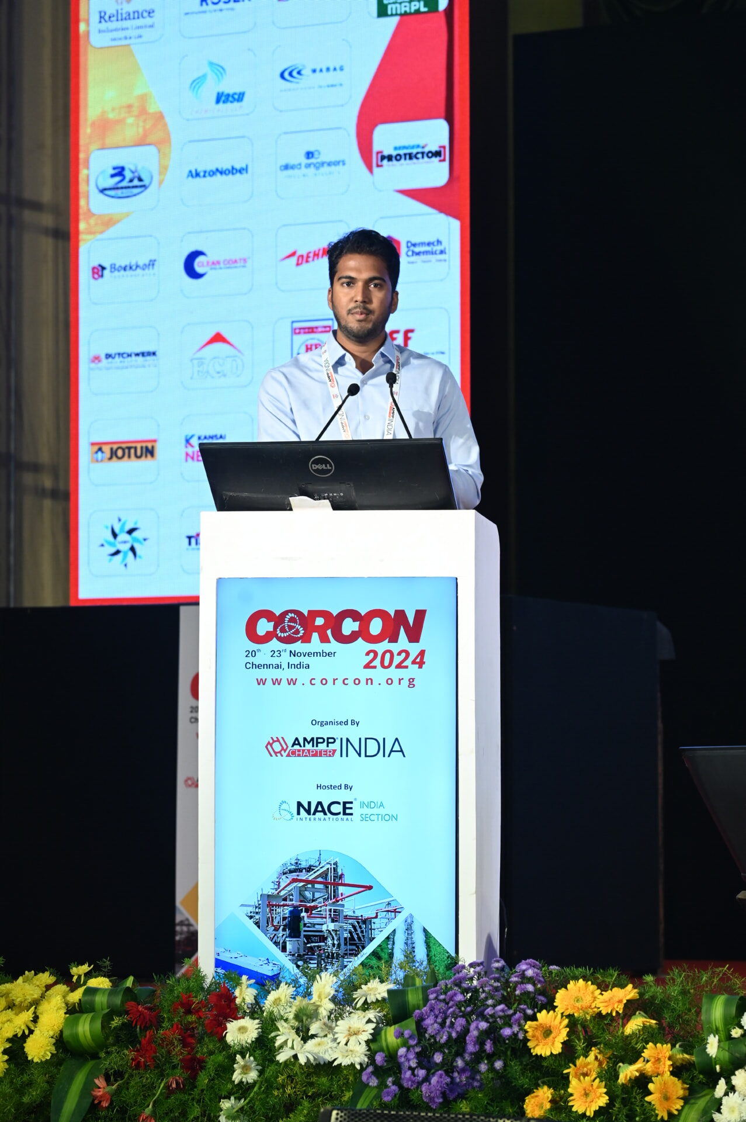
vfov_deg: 18.6
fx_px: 3424
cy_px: 561
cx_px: 373
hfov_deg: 12.4
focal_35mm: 110
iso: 2000
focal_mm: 110
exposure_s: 1/160
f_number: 5.6
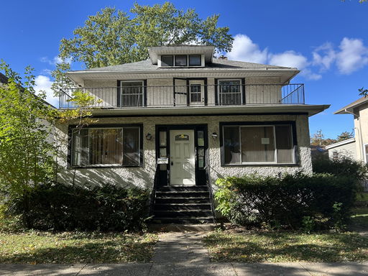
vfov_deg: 53.1
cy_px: 138
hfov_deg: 67.3
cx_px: 184
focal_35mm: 26
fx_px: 276
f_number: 1.5
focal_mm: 5.7
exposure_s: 1/1412
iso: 50
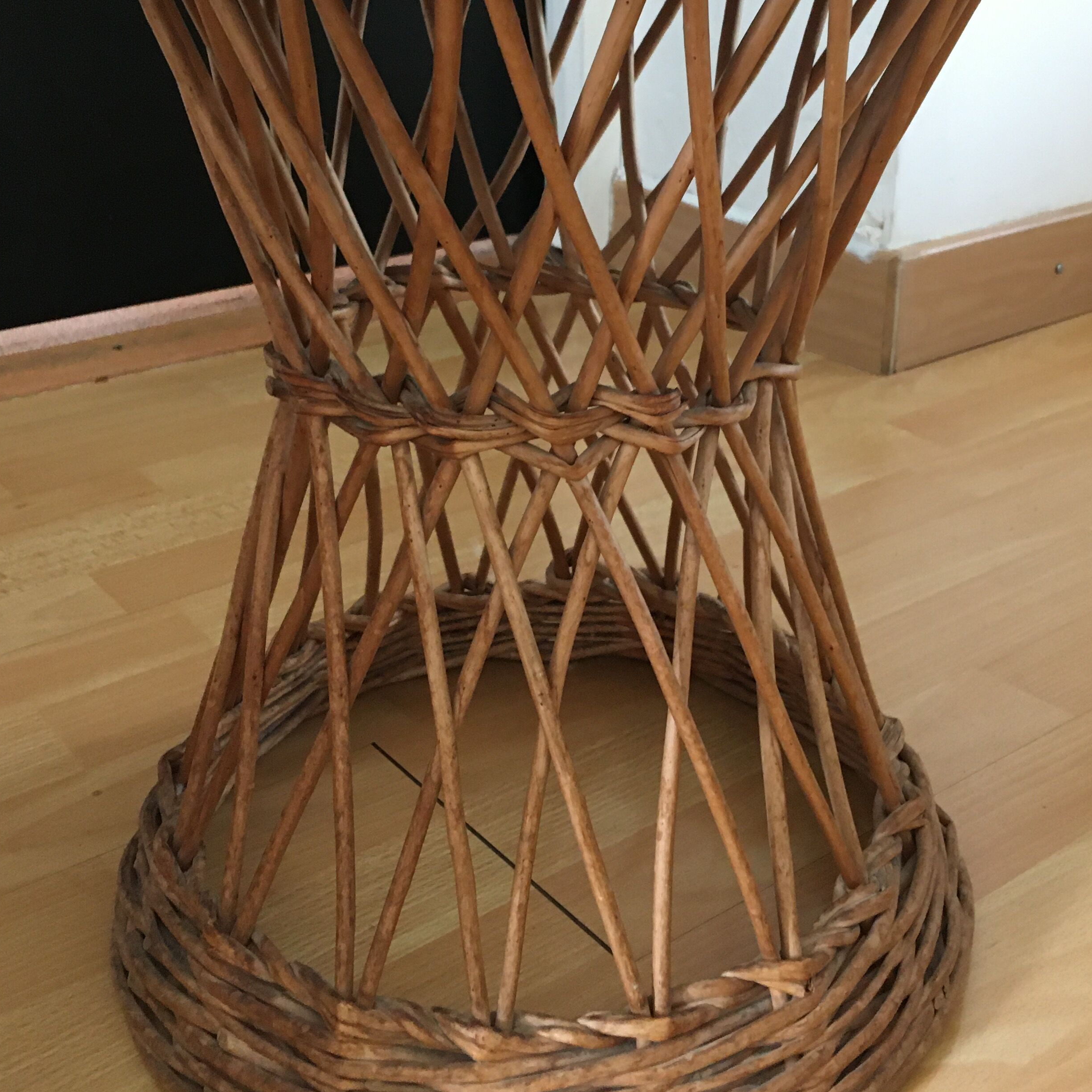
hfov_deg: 40.0
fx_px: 1499
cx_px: 587
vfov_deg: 39.7
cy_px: 390
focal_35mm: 42
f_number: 2.2
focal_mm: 4.15
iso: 200
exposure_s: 1/25
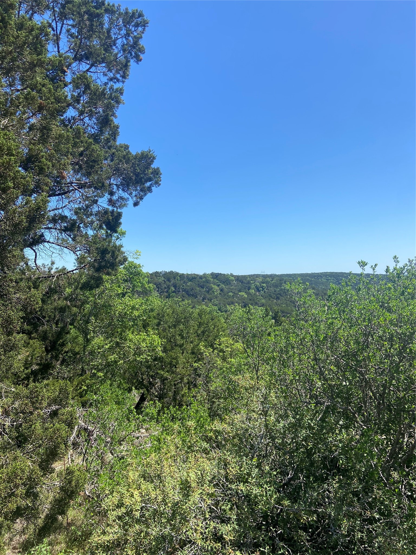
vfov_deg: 67.3
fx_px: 417
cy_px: 278
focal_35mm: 26
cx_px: 208
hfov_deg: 53.1
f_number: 1.8
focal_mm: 4.25
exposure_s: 1/2268
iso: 32
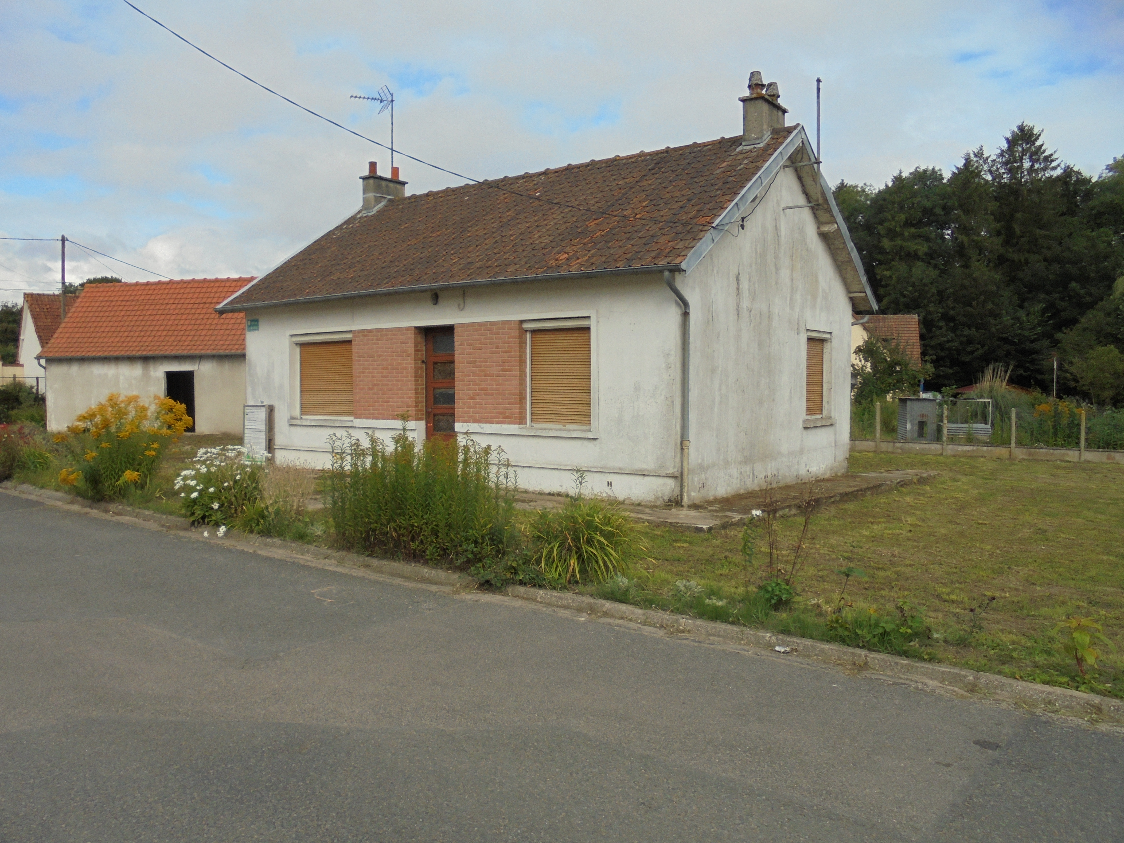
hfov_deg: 63.4
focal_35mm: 28
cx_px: 529
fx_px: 909
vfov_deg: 49.7
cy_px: 428
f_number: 3.5
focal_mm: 4.6
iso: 100
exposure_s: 1/640
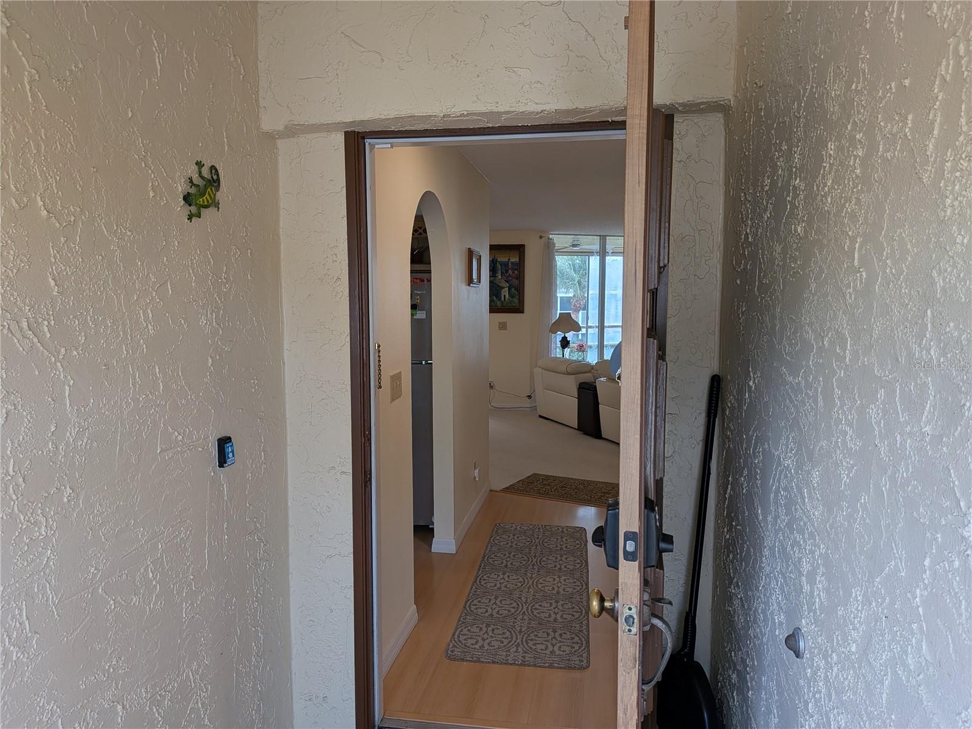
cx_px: 486
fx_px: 674
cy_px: 364
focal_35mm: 24
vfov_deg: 56.8
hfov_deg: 71.6
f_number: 1.7
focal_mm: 4.53
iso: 31
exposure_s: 1/342
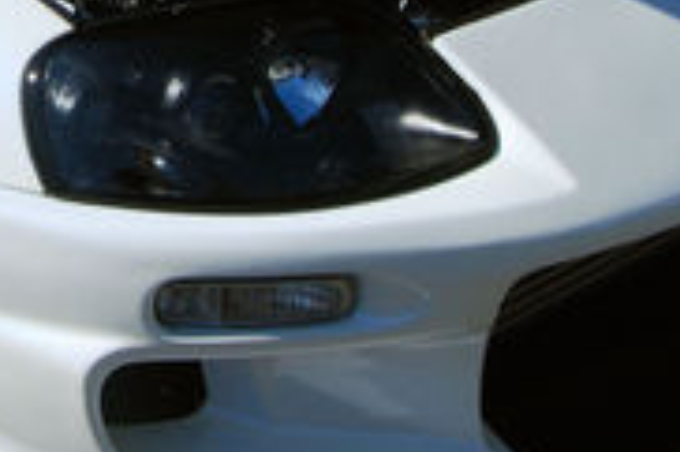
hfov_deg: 17.3
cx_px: 41
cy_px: -138
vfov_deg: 11.5
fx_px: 2189
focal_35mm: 116
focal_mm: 22
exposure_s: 1/250
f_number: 13
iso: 200
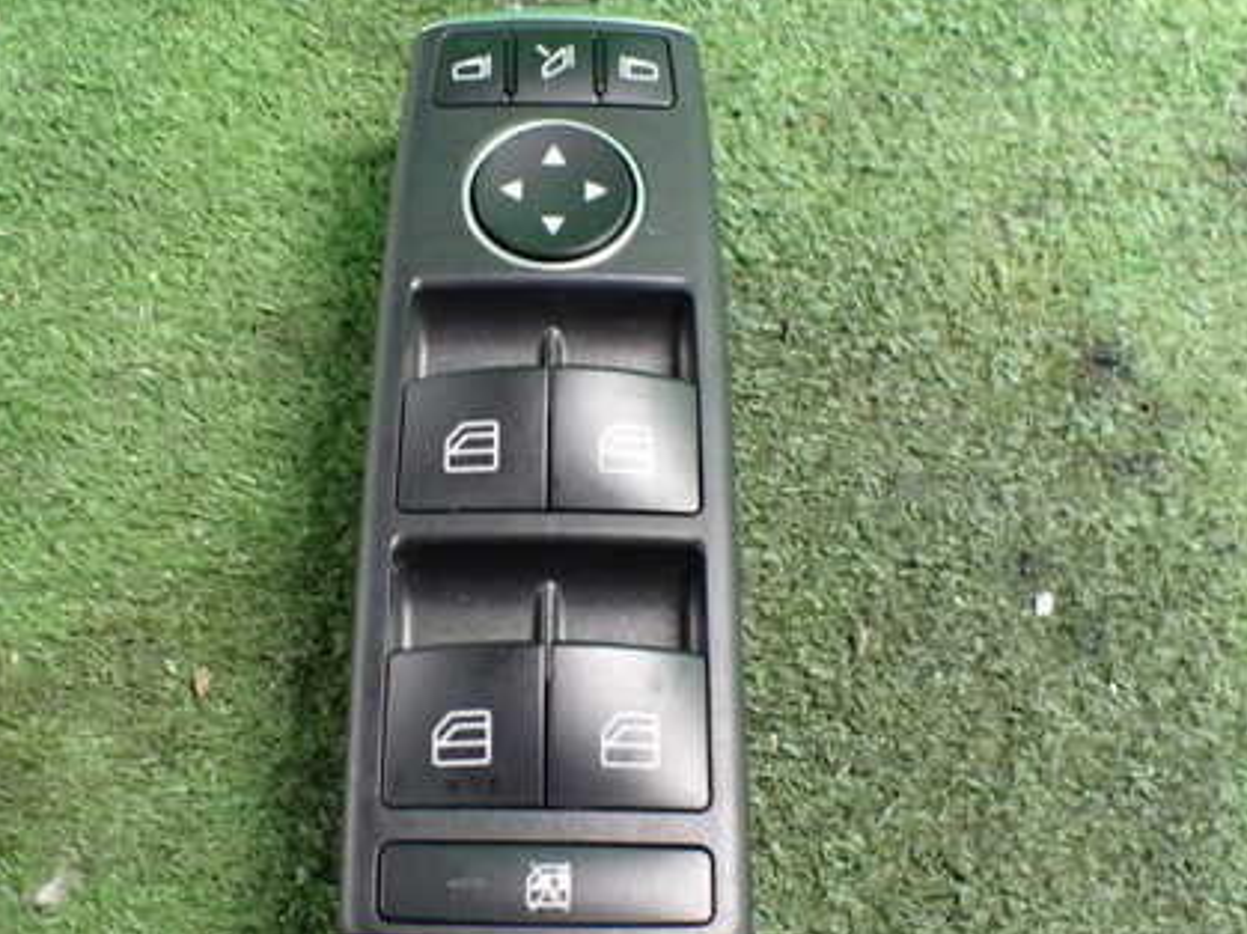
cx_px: 530
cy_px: 476
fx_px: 1549
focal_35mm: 43
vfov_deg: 33.6
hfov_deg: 43.7
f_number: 2.3
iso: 1000
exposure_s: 1/30
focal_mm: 5.4
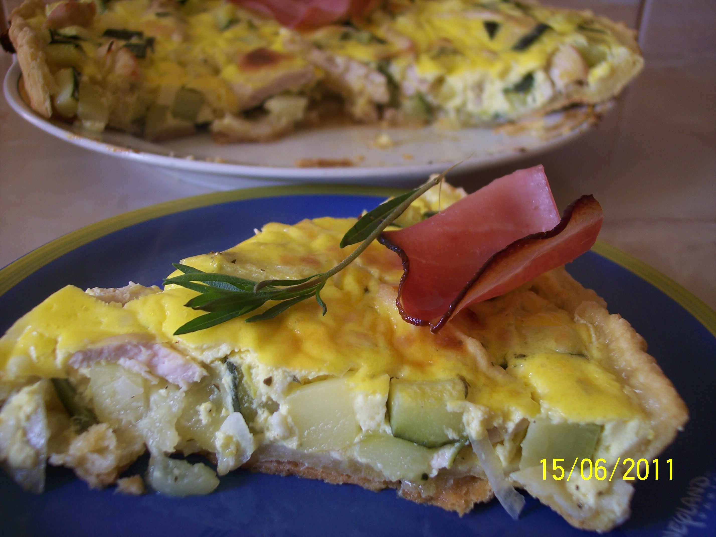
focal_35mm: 39
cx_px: 358
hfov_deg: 47.9
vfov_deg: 36.8
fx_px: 807
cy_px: 268
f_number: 2.8
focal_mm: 8
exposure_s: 1/90
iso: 100
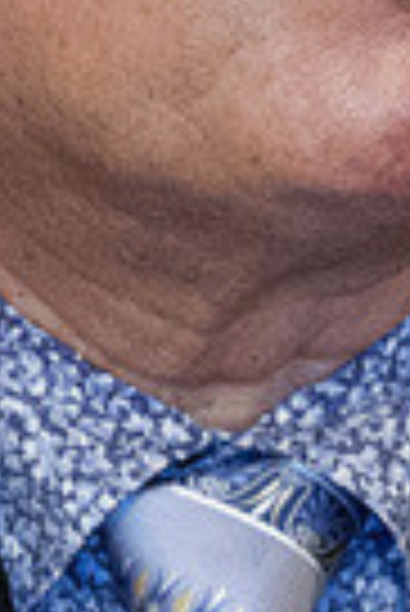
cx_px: 284
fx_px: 14653
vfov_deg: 2.4
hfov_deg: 1.6
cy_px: 79
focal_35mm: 860
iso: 6400
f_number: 4
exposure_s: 1/60
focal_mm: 195
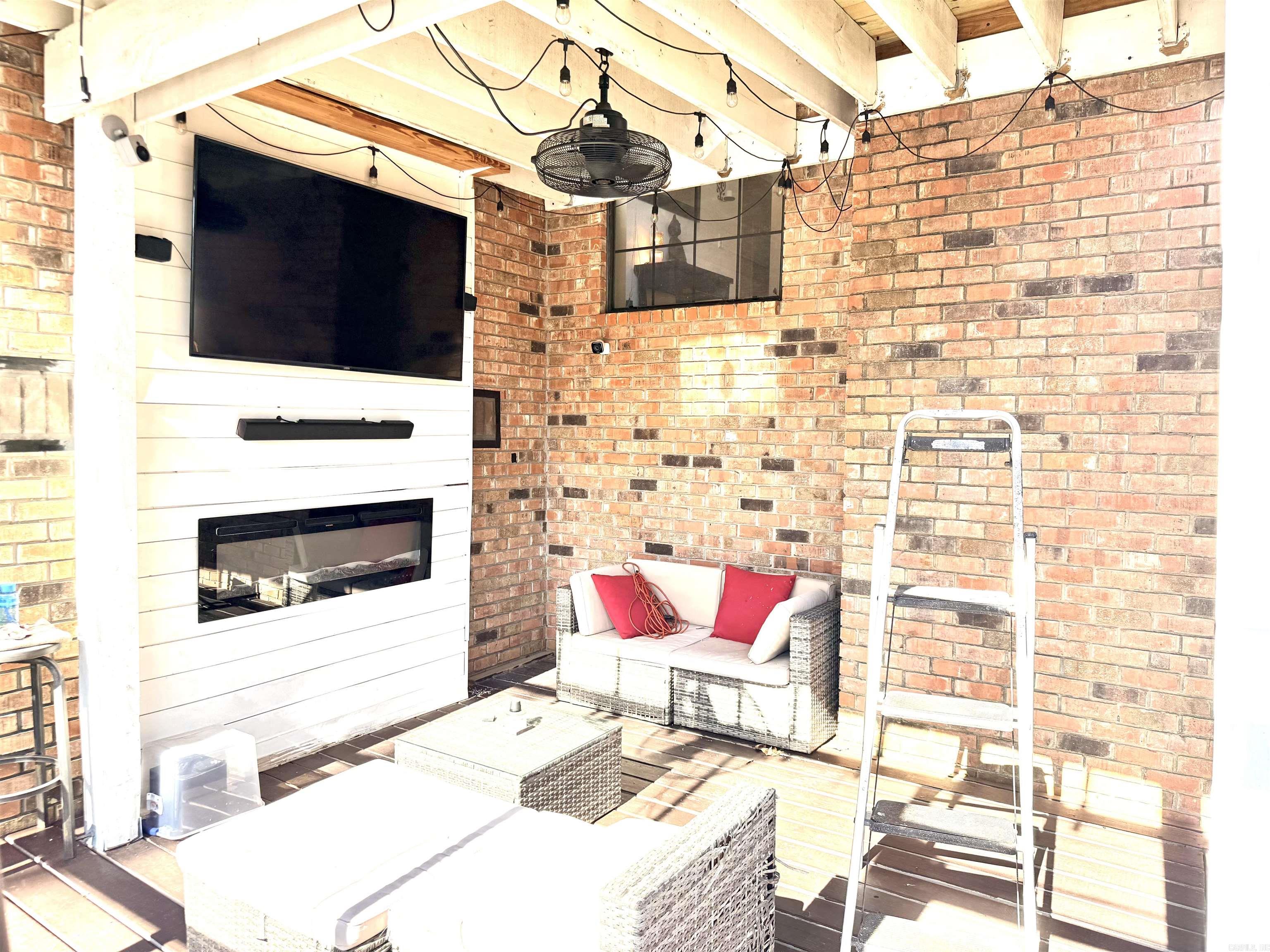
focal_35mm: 24
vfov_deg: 56.8
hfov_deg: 71.6
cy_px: 476
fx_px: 881
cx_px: 635
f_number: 1.78
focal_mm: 6.76
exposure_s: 1/649
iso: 100
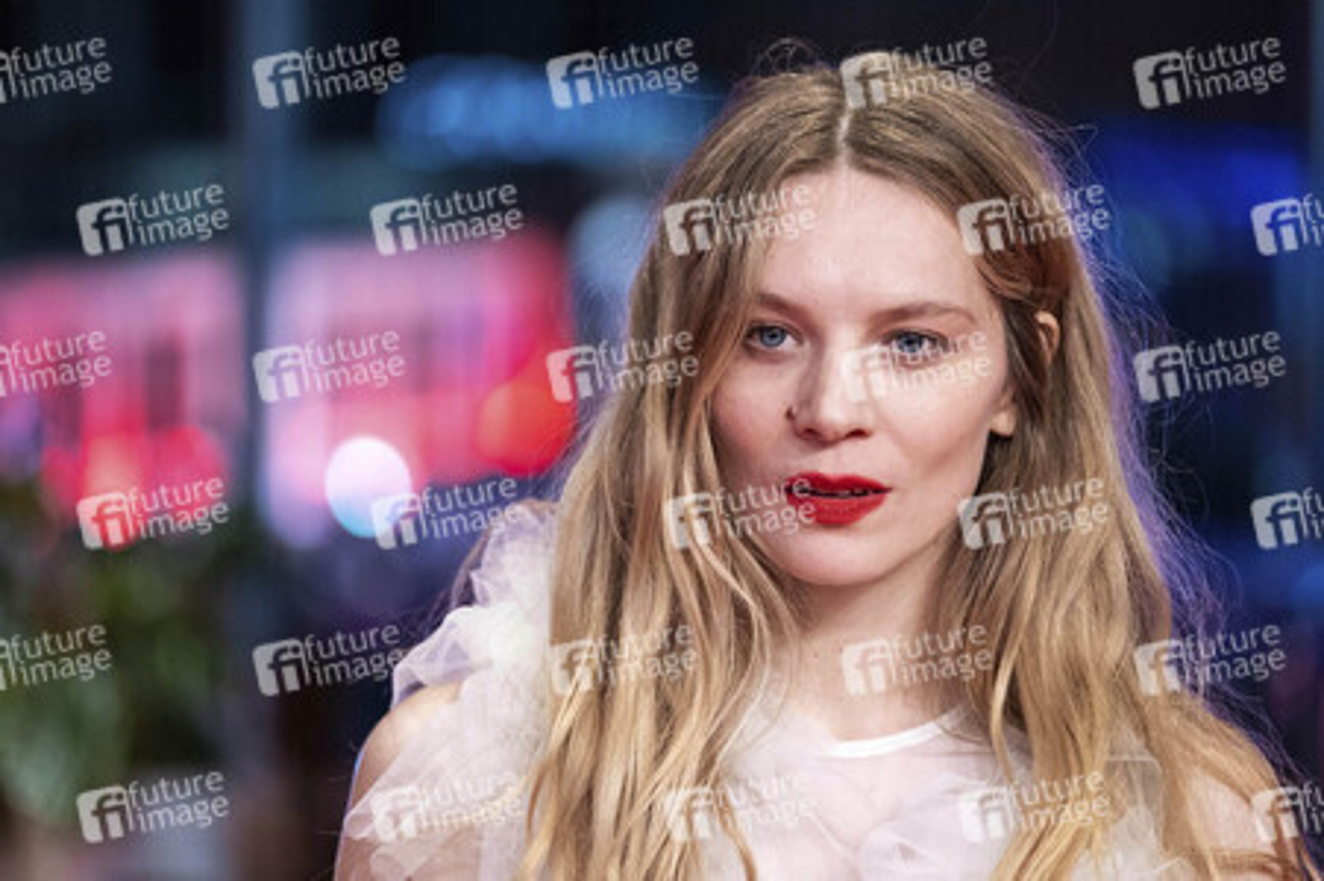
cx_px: 662
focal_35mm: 210
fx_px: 7717
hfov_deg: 9.8
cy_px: 440
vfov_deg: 6.5
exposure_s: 1/210
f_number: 2.8
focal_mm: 140
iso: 2500
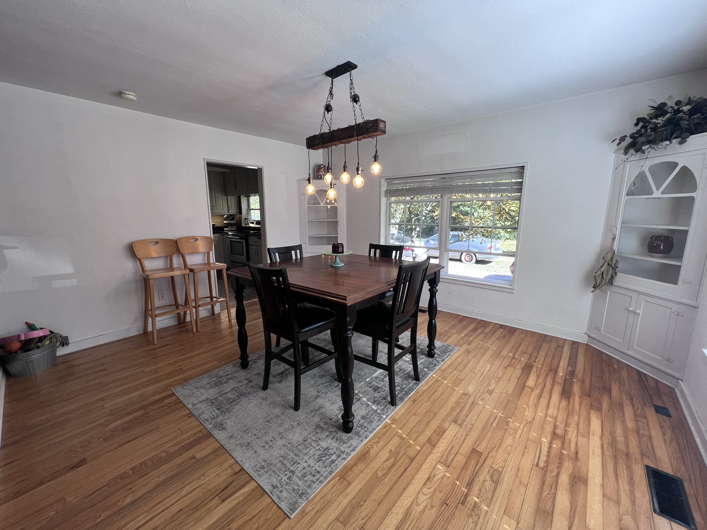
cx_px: 354
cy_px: 265
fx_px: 266
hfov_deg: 106.2
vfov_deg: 89.9
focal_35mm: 13
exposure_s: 1/120
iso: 80
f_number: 1.8
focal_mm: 1.57
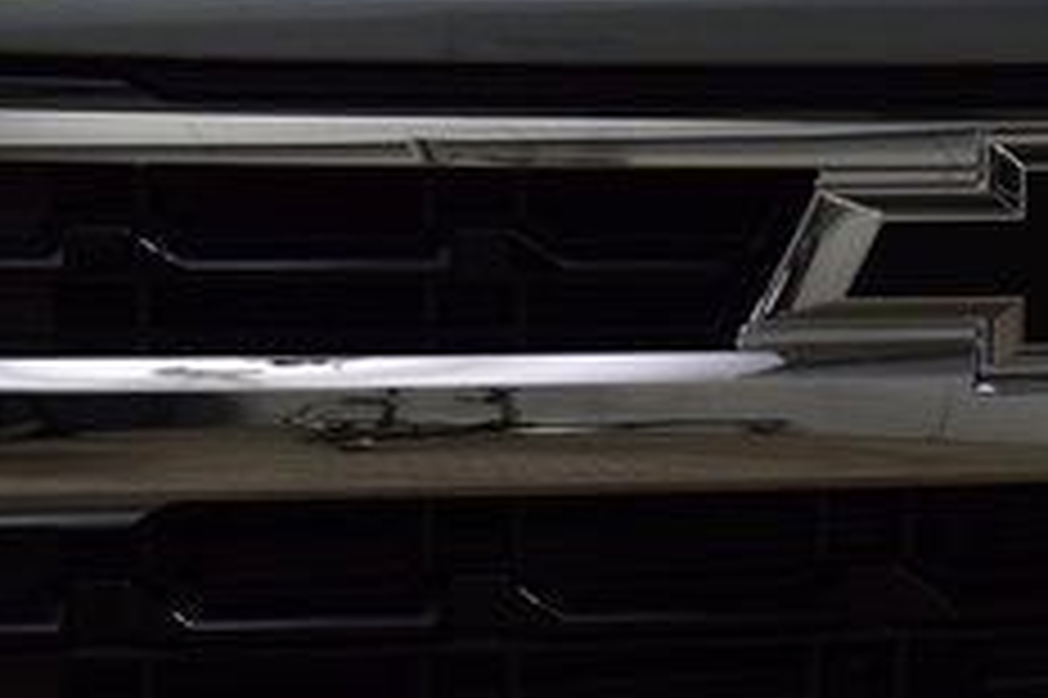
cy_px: 579
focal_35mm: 185
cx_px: 922
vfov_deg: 7.4
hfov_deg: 11.0
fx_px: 5392
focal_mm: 45
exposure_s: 1/60
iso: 1000
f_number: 8
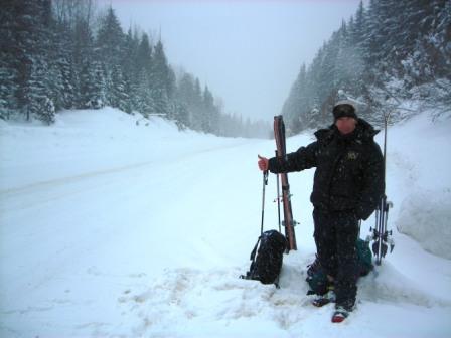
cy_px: 169
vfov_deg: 37.7
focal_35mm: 38
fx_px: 495
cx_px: 226
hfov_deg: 49.0
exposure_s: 1/301
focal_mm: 6.3
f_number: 3.2
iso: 50
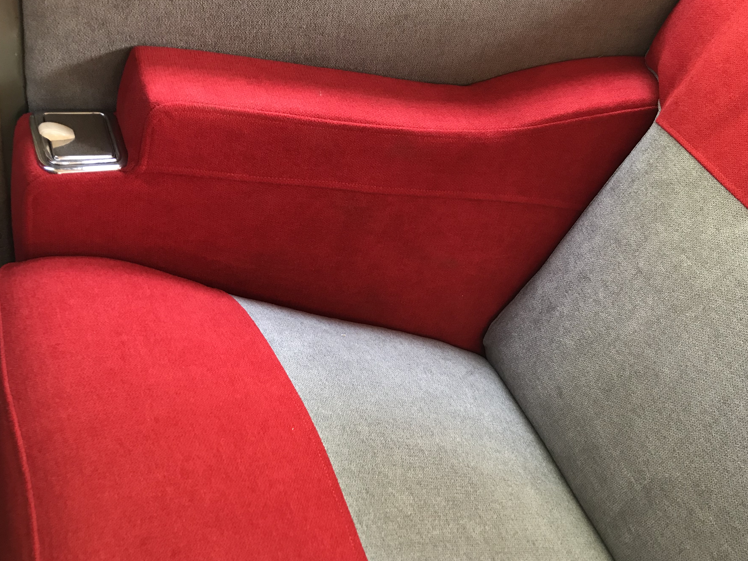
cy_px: 301
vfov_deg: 44.1
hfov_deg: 56.7
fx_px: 691
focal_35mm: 32
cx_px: 403
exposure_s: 1/25
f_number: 1.8
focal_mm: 3.99
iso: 40
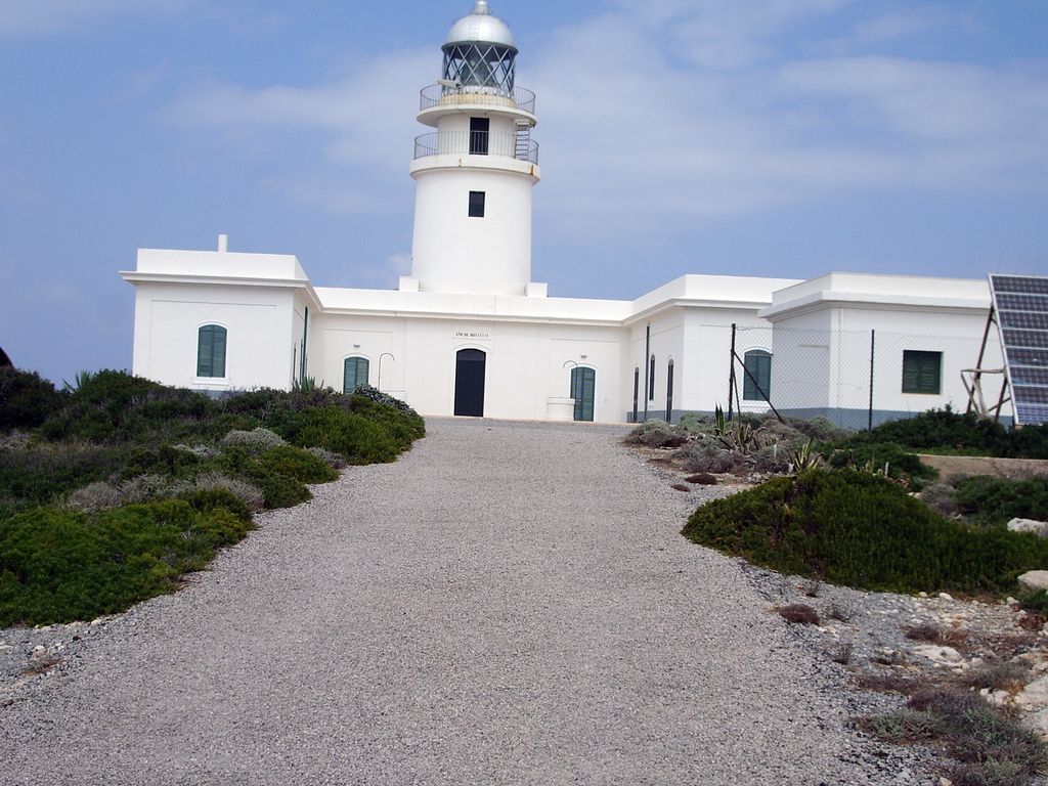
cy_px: 393
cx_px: 524
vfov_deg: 29.1
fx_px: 1514
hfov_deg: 38.2
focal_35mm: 50
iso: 50
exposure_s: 1/500
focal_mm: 8.2
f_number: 5
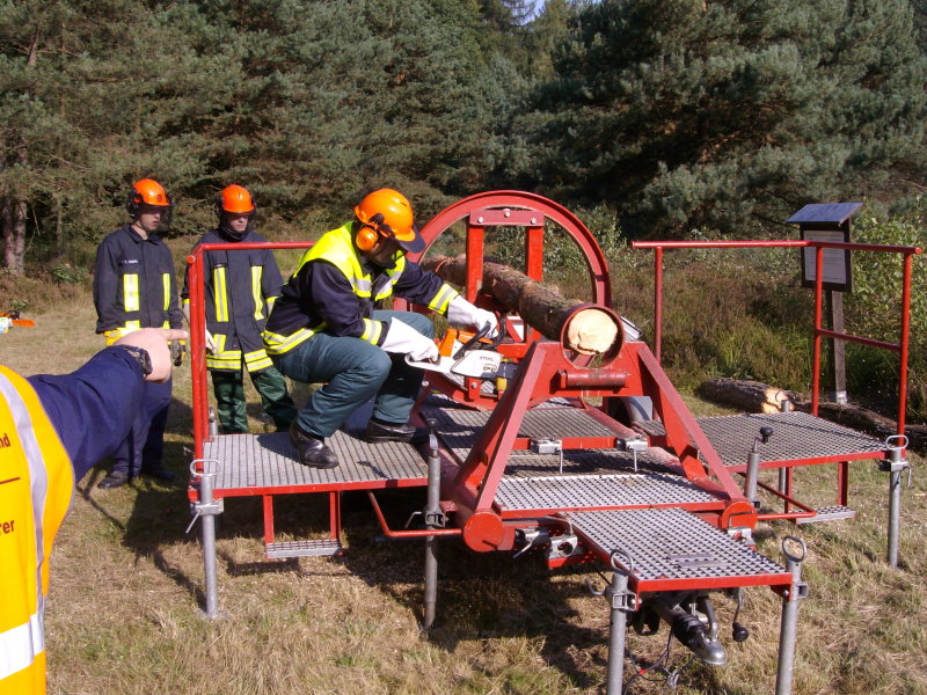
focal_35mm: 36
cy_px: 348
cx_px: 464
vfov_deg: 39.7
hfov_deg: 51.4
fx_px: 964
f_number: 4.8
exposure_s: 1/320
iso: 80
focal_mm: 6
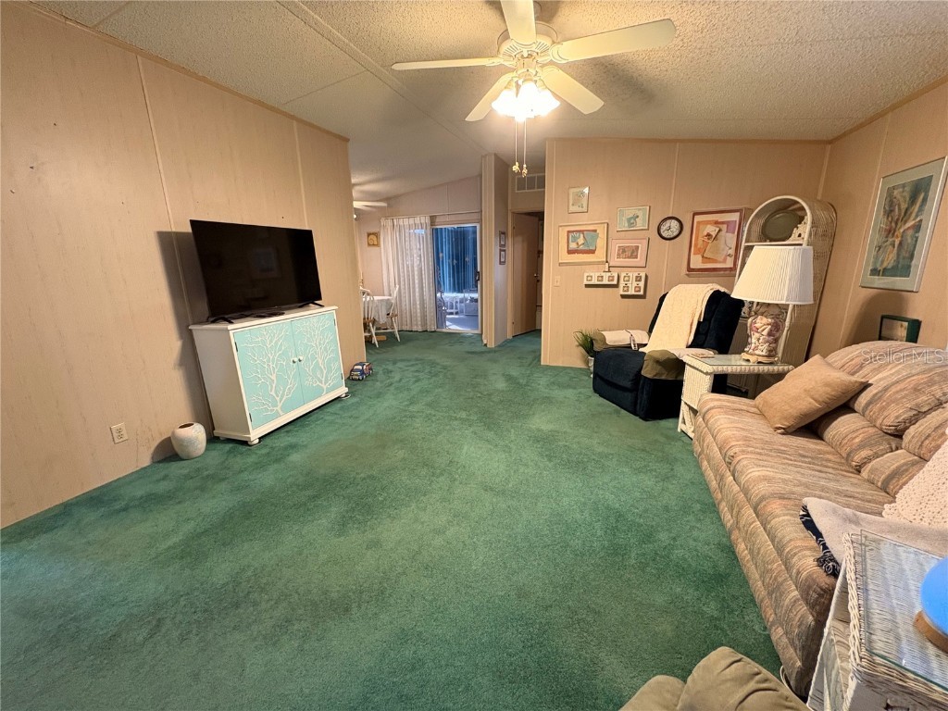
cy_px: 356
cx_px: 474
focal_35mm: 14
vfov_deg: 85.7
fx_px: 383
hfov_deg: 102.1
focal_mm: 2.22
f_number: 2.2
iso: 320
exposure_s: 1/60
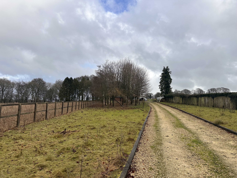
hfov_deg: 71.6
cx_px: 118
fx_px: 164
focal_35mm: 24
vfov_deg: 56.8
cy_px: 89
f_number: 1.78
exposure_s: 1/2809
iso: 80
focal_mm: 6.86
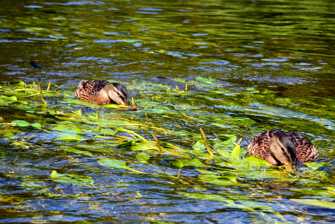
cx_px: 168
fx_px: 867
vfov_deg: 14.8
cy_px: 112
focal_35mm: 93
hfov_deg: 21.9
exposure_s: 1/160
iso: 400
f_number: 9
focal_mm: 62
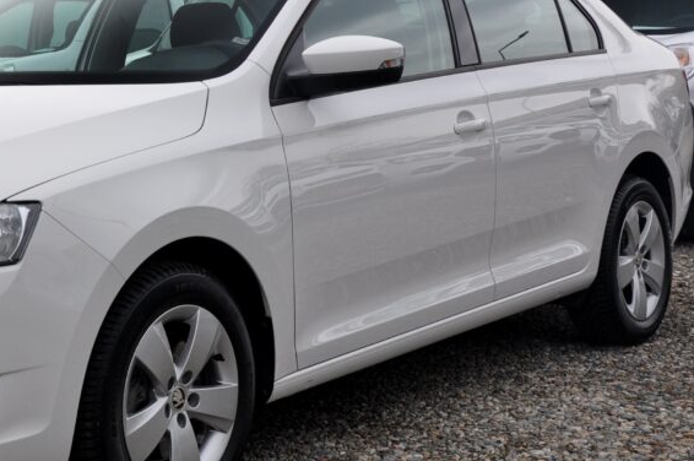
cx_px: 112
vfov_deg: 17.8
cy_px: 121
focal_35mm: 76
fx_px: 1463
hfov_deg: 26.1
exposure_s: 1/250
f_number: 8
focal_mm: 28
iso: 500
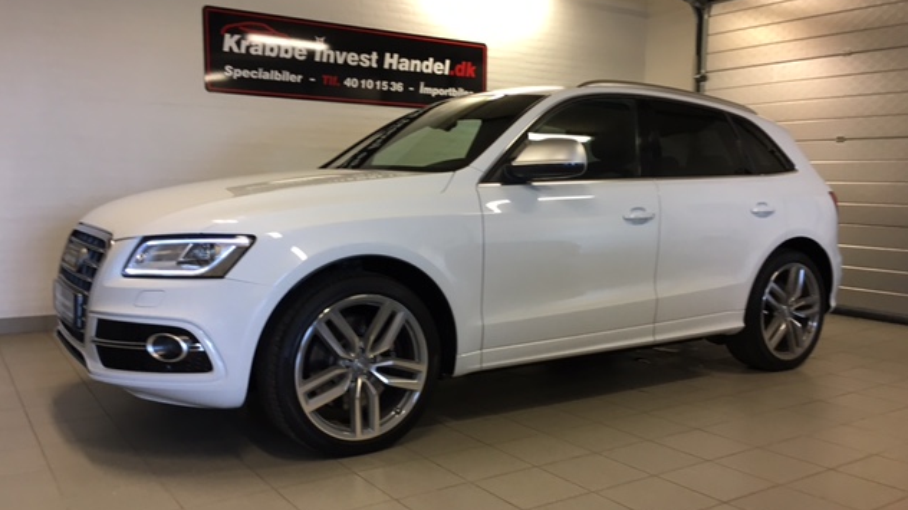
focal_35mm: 32
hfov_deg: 61.0
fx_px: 770
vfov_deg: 36.6
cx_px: 457
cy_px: 277
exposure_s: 1/33
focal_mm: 4.15
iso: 80
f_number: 2.2
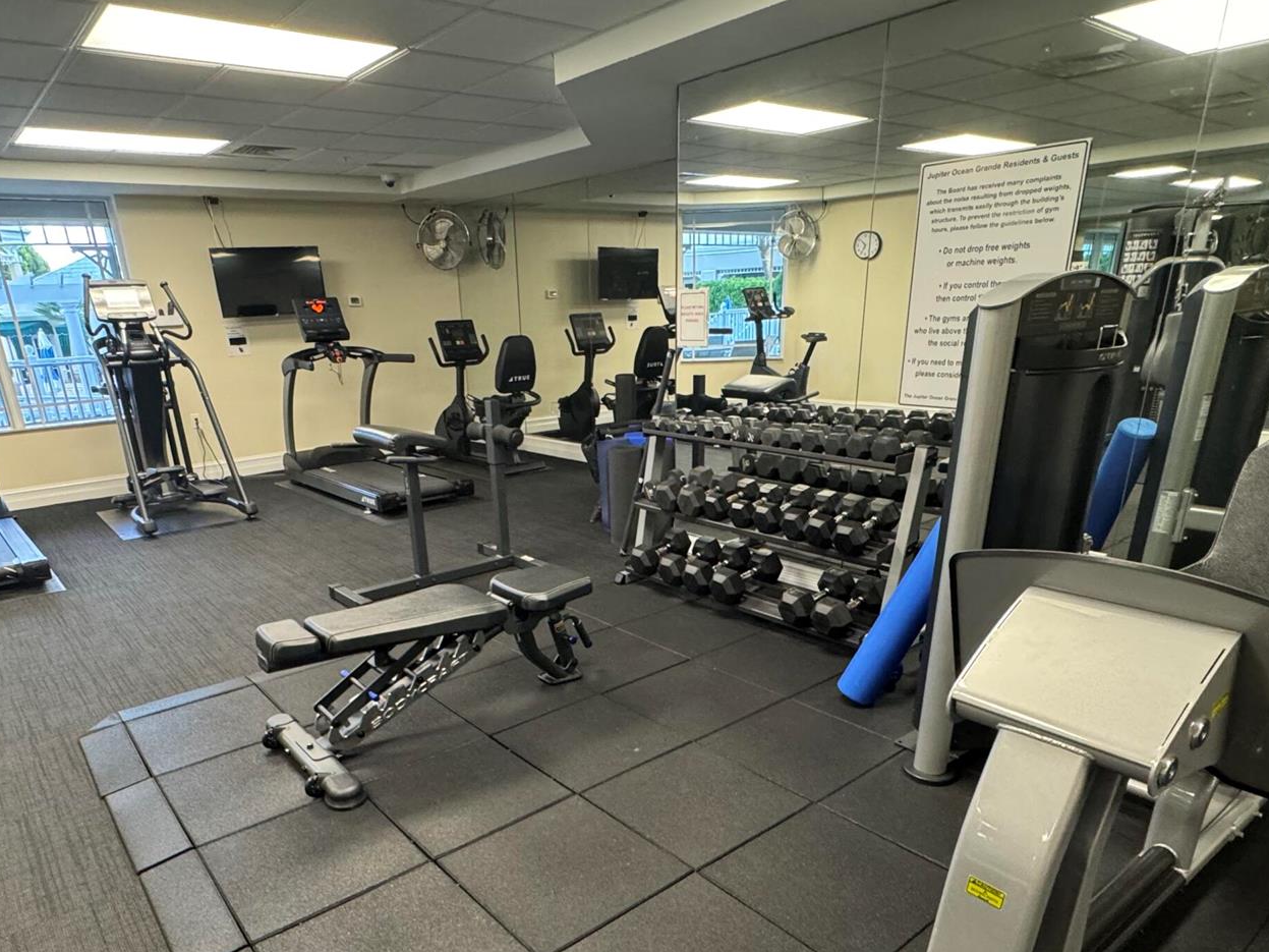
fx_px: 843
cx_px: 574
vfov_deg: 57.6
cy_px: 635
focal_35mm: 23
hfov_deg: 73.7
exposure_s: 1/60
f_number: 2.2
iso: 400
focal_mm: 2.22
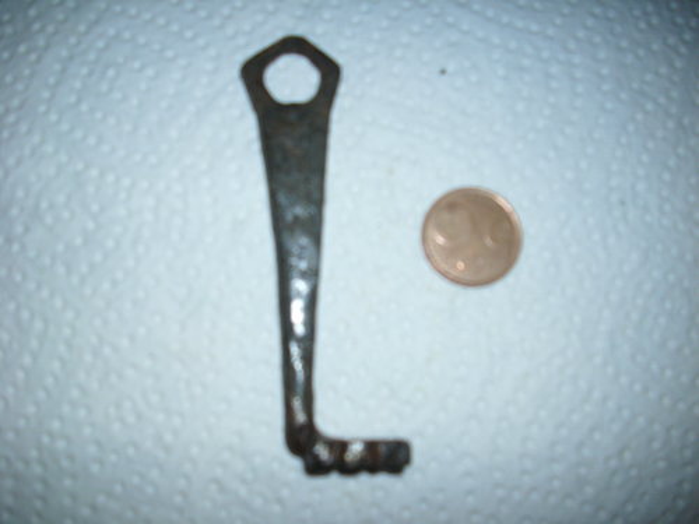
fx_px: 626
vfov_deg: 45.4
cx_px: 350
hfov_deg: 58.4
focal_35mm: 31
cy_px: 262
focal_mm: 6.2
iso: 50
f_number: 2.8
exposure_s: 1/60
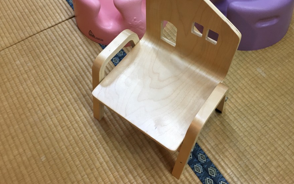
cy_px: 62
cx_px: 157
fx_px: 296
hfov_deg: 52.7
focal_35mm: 37
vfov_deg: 34.1
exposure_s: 1/30
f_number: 2.2
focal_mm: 4.15
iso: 64
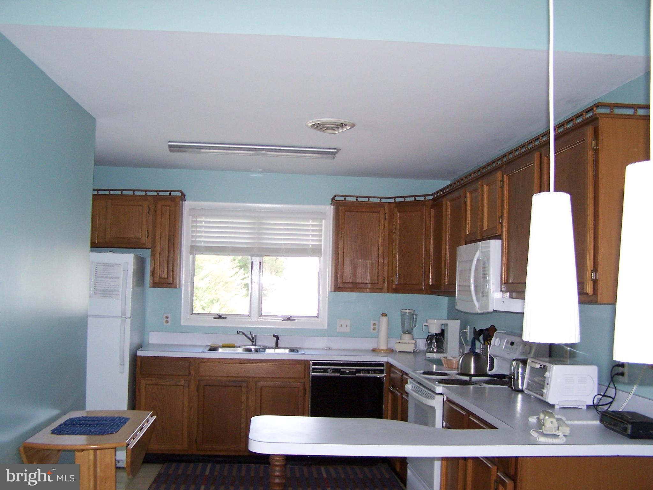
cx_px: 326
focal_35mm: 38
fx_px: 717
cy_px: 245
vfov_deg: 37.7
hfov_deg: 49.0
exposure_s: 1/60
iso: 140
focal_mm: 6.3
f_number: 2.8
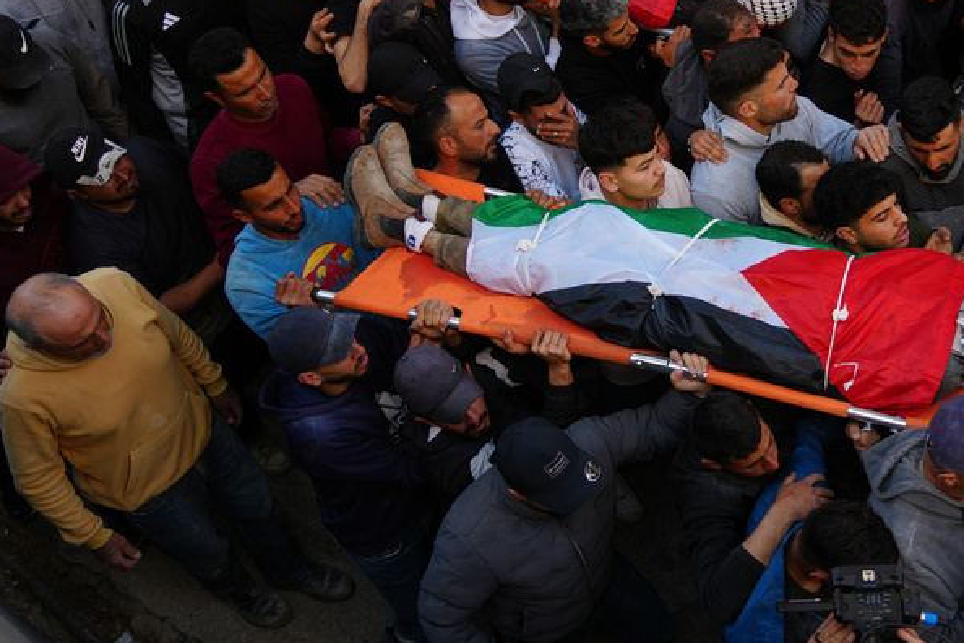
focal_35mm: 50
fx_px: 1339
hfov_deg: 38.5
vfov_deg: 26.8
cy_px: 198
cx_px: 737
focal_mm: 29
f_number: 2.8
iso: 160
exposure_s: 1/500
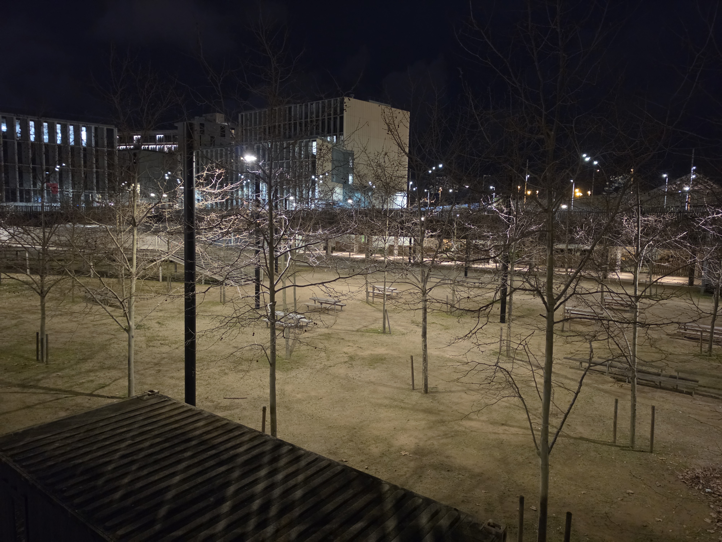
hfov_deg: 73.9
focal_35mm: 23
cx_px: 361
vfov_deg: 58.9
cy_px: 271
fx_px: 480
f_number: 1.4
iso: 1250
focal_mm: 6.5
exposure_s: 1/50
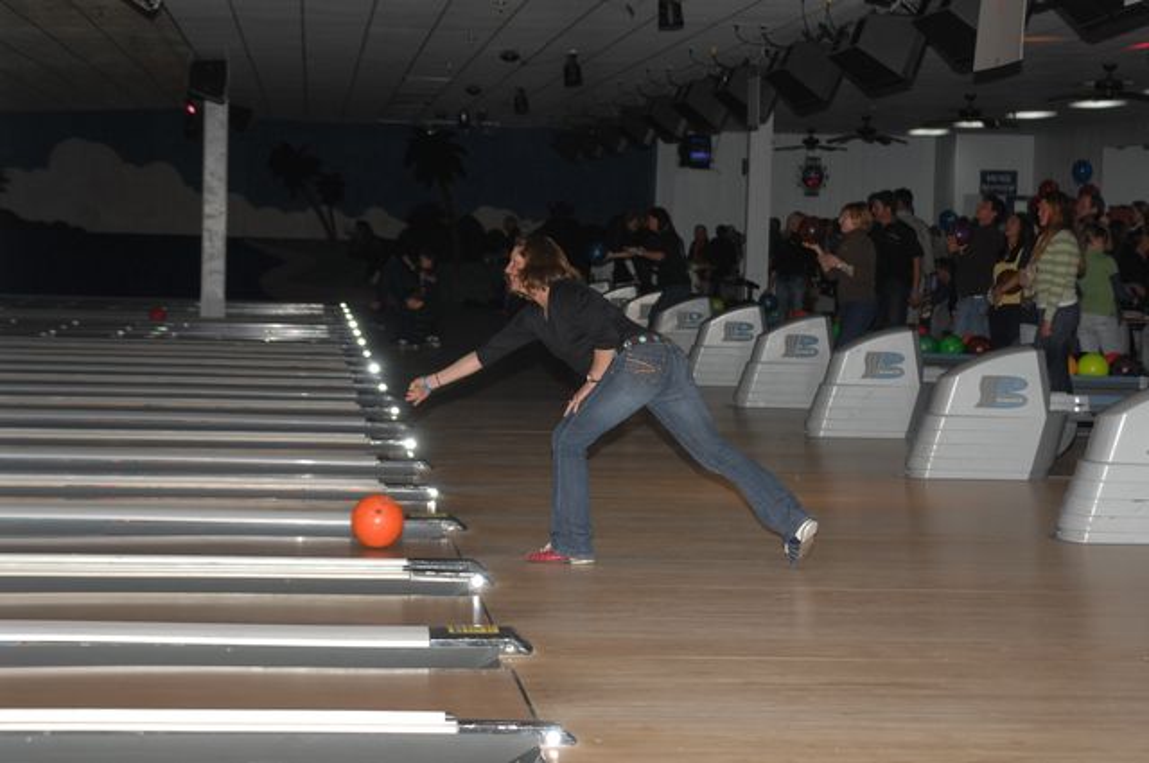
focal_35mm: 93
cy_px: 382
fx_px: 2964
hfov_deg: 21.9
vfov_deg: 14.7
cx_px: 574
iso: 400
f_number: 4.5
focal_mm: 62
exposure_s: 1/125
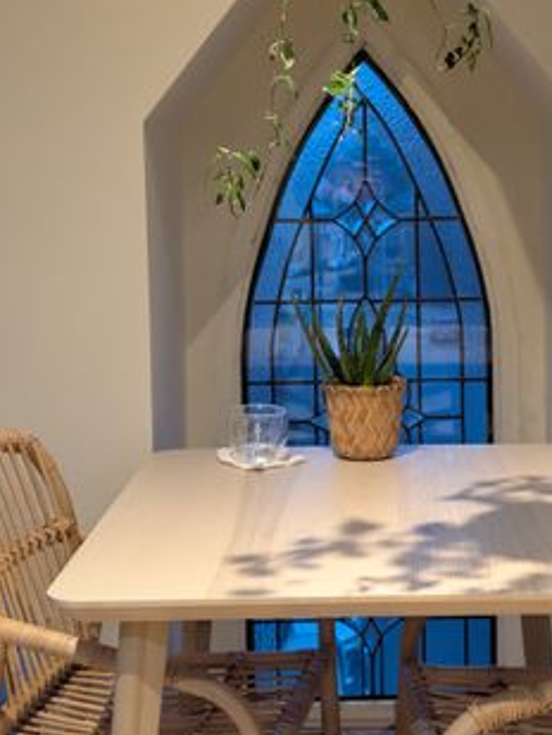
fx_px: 1317
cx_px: 416
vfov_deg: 31.1
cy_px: 310
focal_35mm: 62
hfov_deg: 23.4
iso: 1722
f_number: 1.68
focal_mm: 6.9
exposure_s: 1/100
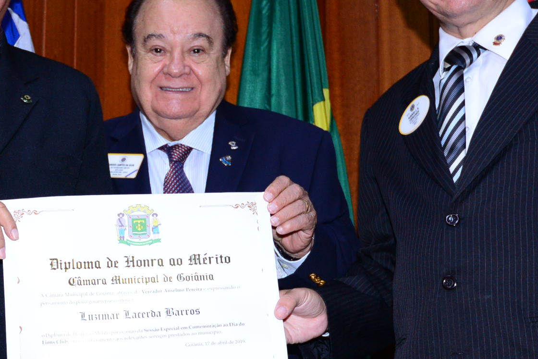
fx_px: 1405
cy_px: 236
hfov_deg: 21.3
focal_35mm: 94
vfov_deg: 14.5
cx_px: 73
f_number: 5
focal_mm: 35
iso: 1600
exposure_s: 1/125
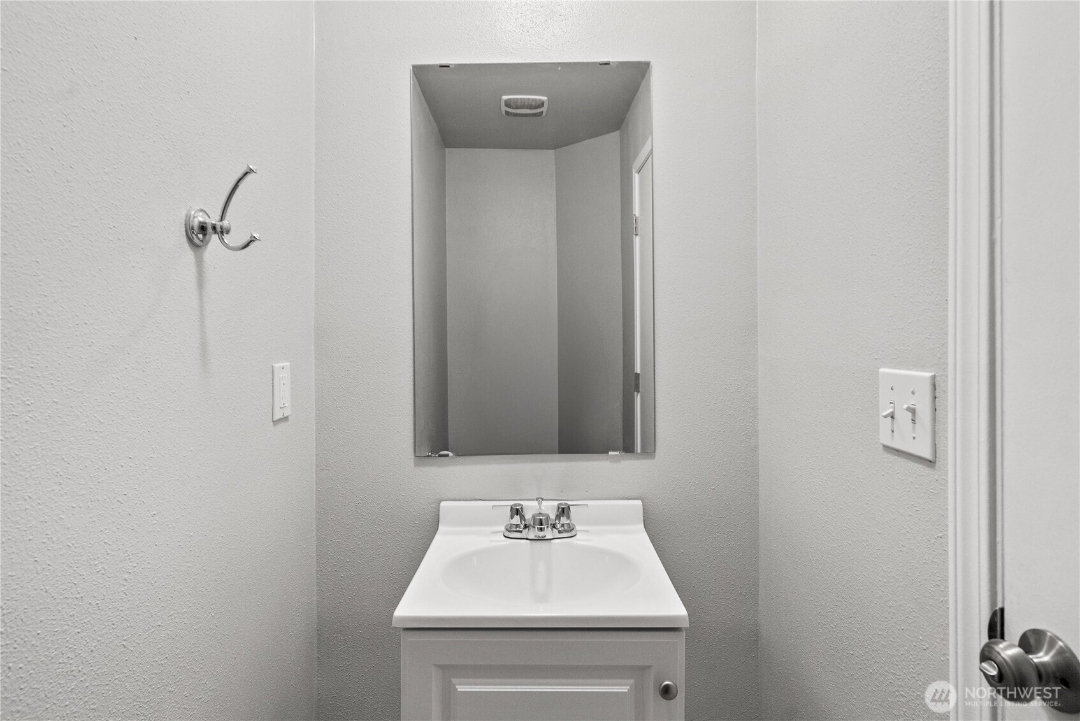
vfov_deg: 70.5
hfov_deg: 93.2
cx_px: 540
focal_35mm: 17
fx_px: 510
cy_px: 360
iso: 1000
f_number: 7.1
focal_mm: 17
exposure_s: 1/60
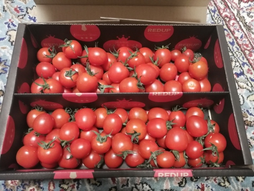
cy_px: 96
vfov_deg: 51.4
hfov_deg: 65.3
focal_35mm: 27
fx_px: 198
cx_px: 127
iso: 640
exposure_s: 1/20
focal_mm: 3.62
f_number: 1.8
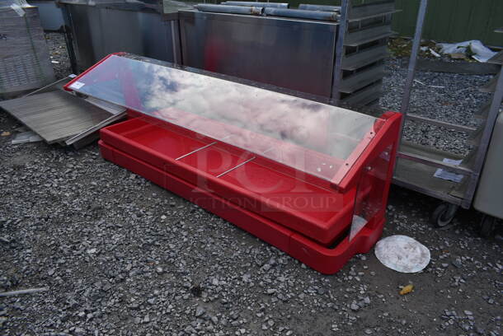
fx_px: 378
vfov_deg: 48.0
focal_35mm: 27
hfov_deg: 67.3
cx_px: 252
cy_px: 168
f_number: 7.1
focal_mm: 18
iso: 100
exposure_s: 1/200
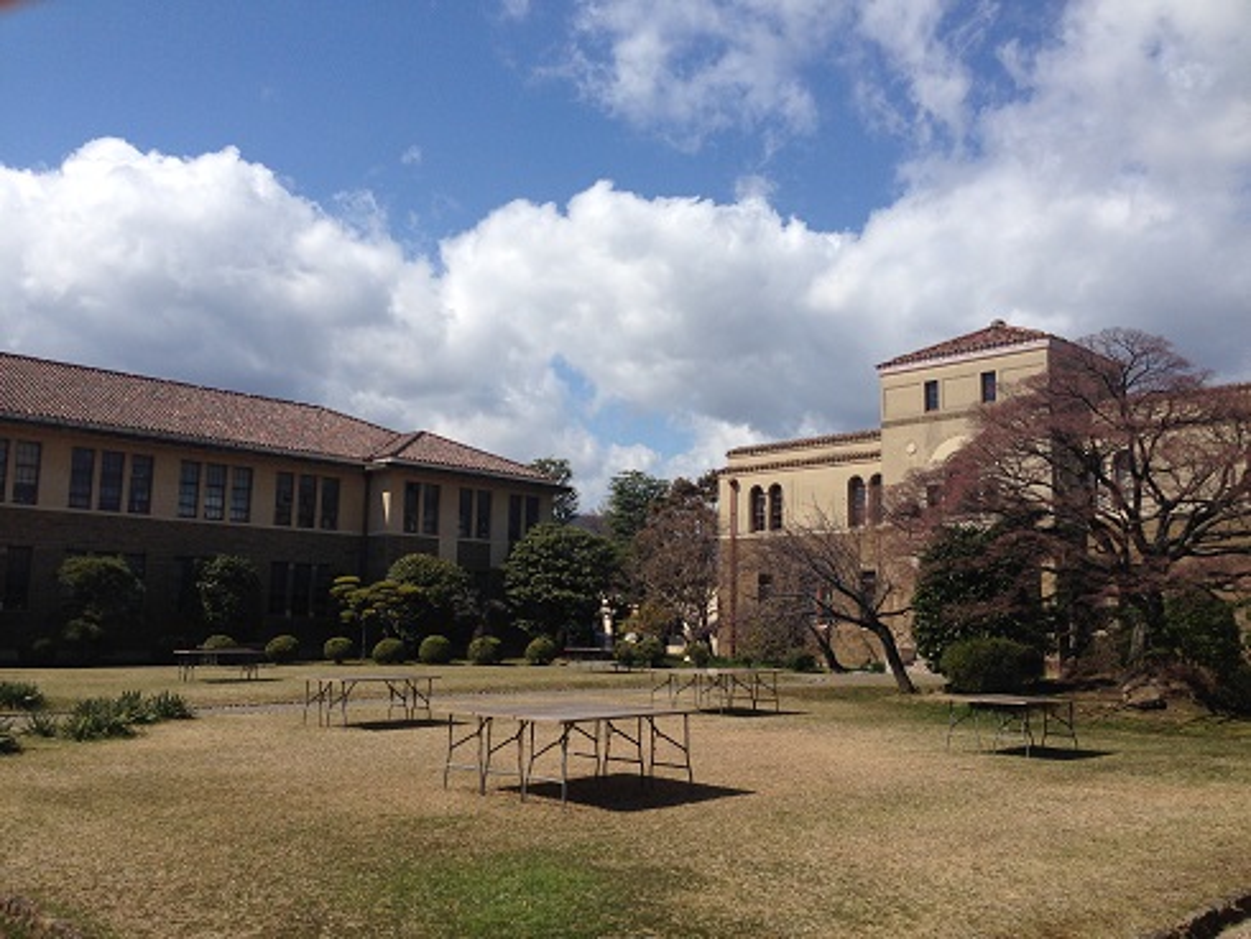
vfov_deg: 43.0
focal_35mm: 33
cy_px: 470
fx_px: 1193
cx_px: 626
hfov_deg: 55.3
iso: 50
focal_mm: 4.12
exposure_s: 1/2710
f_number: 2.4
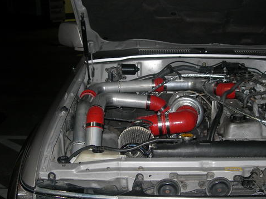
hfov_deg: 37.2
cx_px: 167
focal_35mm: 51
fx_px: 392
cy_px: 105
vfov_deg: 28.6
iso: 50
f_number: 2.8
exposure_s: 1/60.1
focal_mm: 7.8
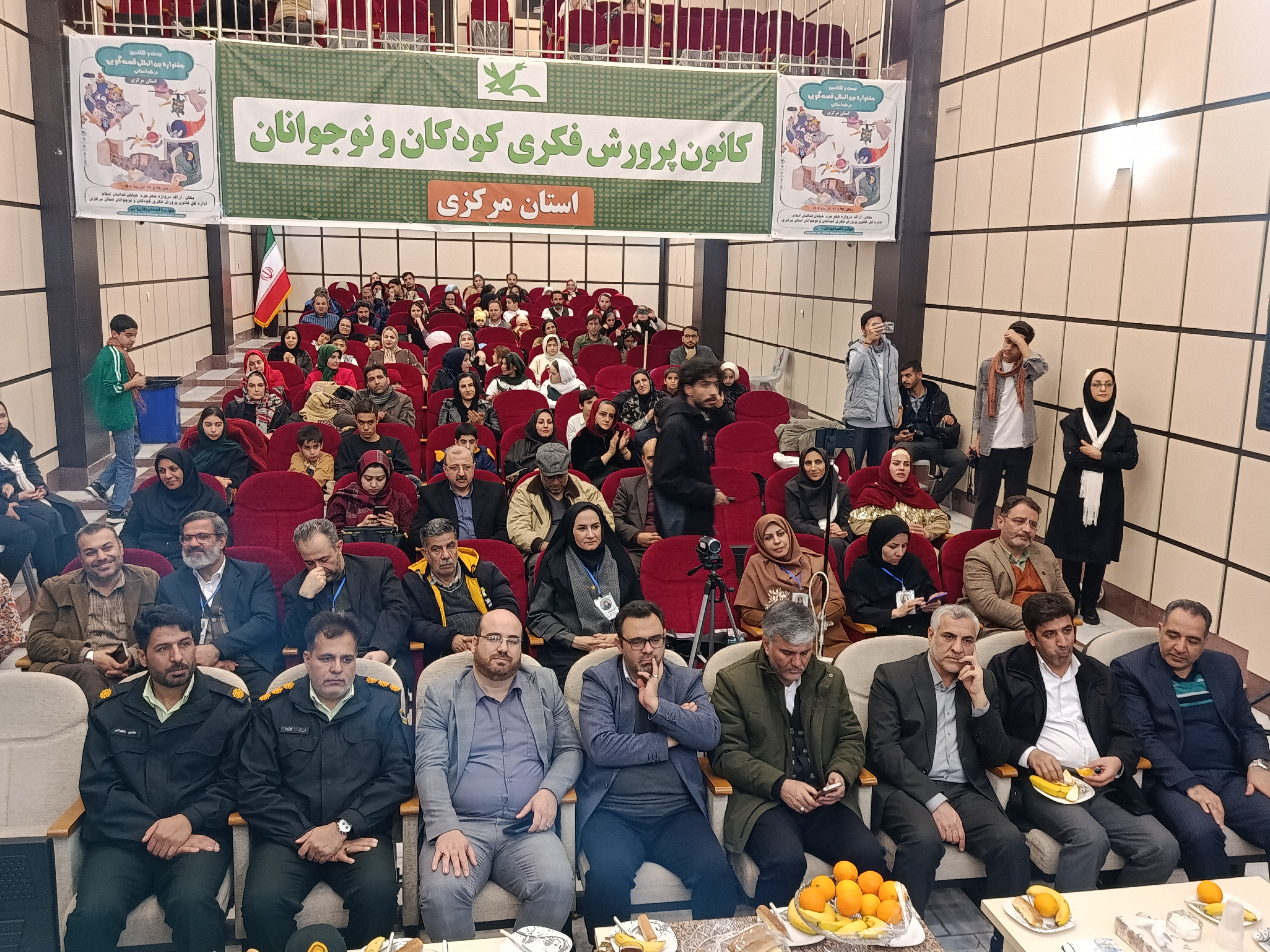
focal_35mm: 30
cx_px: 635
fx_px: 1101
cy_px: 476
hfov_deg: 60.0
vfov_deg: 46.8
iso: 1181
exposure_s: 1/50
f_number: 1.7
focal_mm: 5.24
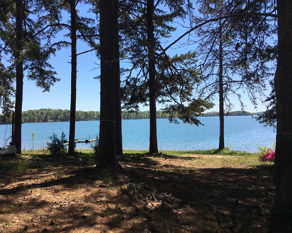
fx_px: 268
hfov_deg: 57.1
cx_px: 138
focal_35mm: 31
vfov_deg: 47.1
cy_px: 114
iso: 25
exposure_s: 1/1399
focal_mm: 4.15
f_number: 2.2
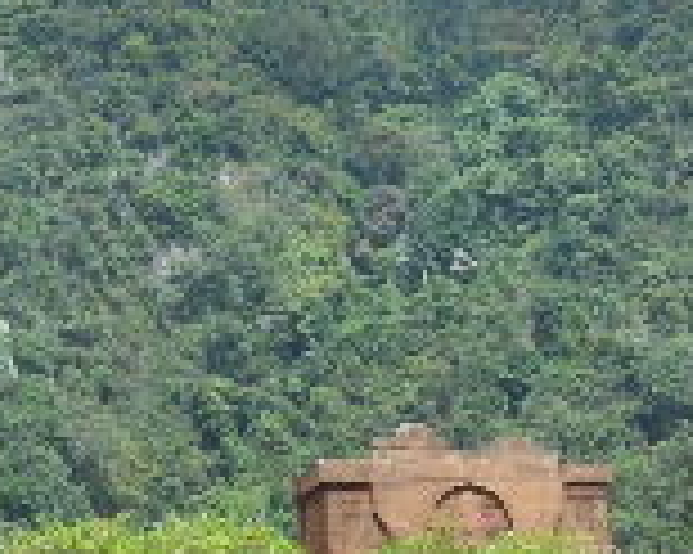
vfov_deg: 12.6
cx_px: -477
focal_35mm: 121
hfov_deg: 14.4
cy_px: 500
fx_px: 2480
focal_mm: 18
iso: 200
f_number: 11
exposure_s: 1/160
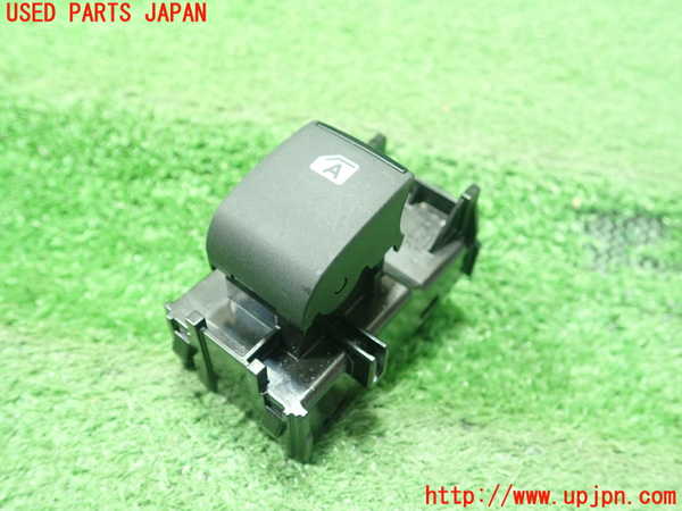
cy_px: 256
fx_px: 591
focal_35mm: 30
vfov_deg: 46.8
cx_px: 341
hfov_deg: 60.0
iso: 800
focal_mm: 5.5
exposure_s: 1/80
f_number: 2.3
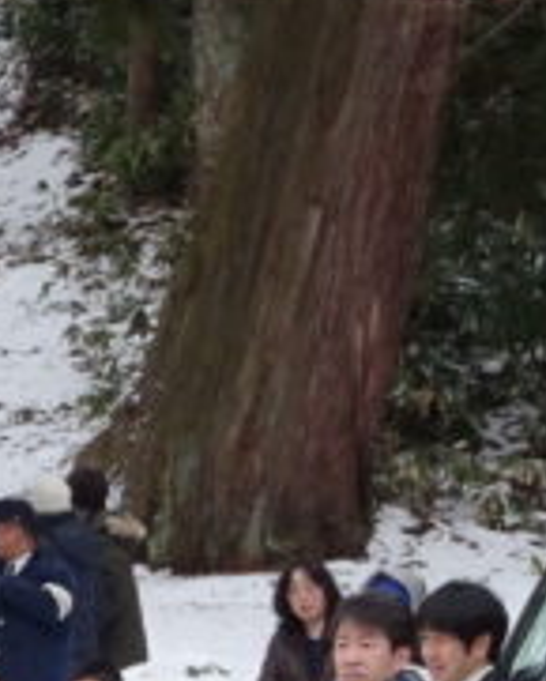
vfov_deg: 4.0
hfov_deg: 3.2
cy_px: 672
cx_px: -779
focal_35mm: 482
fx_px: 9728
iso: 200
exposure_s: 1/125
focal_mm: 20.29
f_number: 5.6
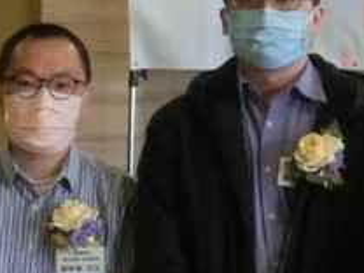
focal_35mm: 187
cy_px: -18
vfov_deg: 7.9
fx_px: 1966
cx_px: 544
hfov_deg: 10.2
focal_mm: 6.67
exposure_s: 1/60
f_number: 3.9
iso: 800
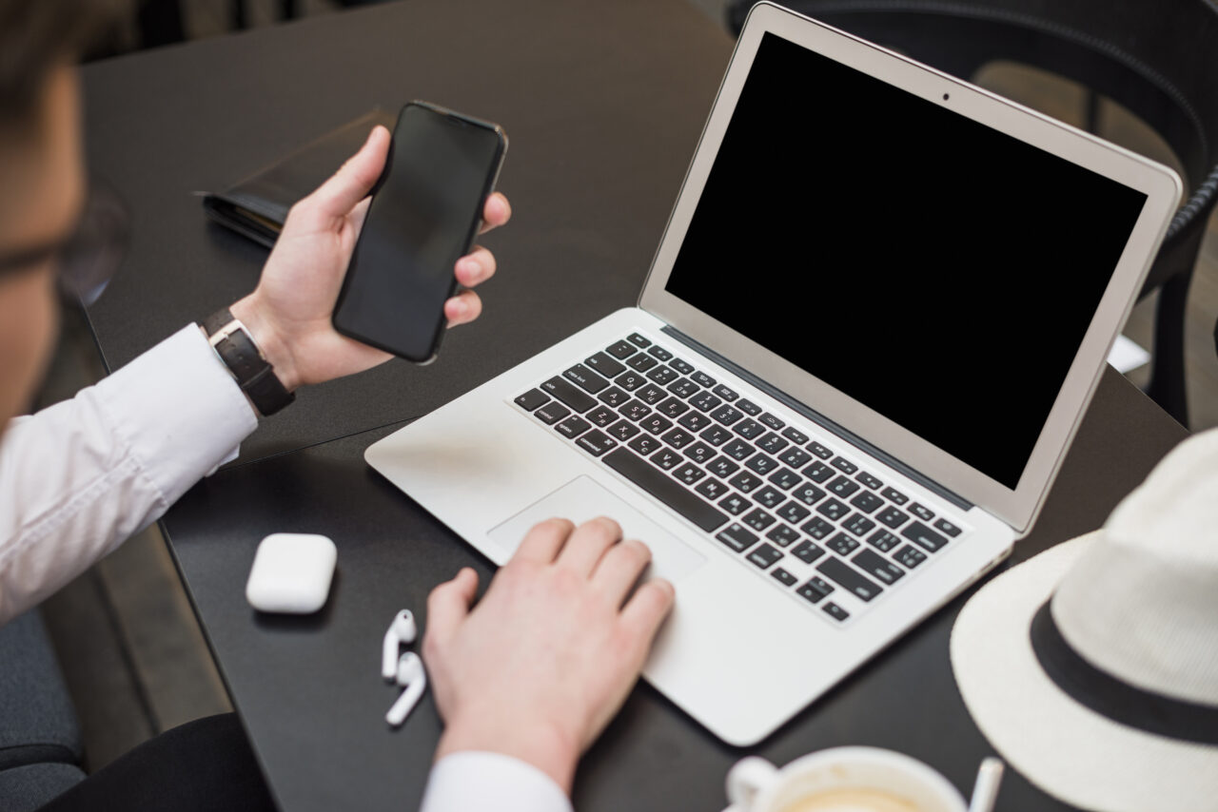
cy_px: 406
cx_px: 609
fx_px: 1692
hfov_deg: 39.6
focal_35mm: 50
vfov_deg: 27.0
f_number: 2
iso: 160
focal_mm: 50
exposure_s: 1/125
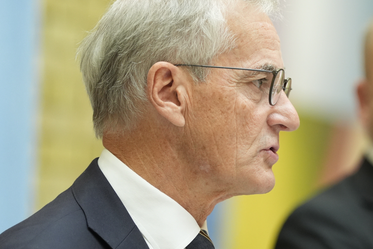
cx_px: 306
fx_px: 3046
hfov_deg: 7.0
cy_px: 141
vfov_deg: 4.7
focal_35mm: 294
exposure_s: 1/250
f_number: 2.8
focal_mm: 178
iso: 2500
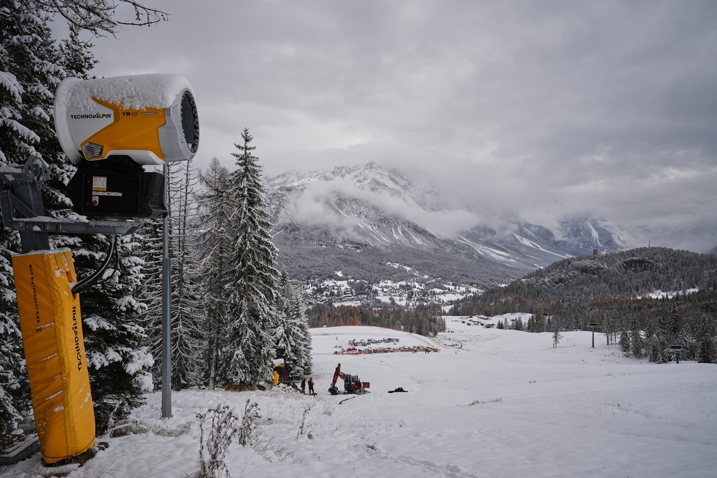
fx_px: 498
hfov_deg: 71.5
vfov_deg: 51.3
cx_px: 358
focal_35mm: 25
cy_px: 239
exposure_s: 1/320
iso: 80
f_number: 7.1
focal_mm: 25
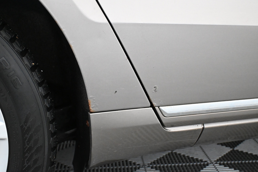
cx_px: 129
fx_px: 349
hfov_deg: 40.5
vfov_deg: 27.7
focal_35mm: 49
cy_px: 86
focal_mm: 32.5
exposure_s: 1/60
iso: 7200
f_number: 5
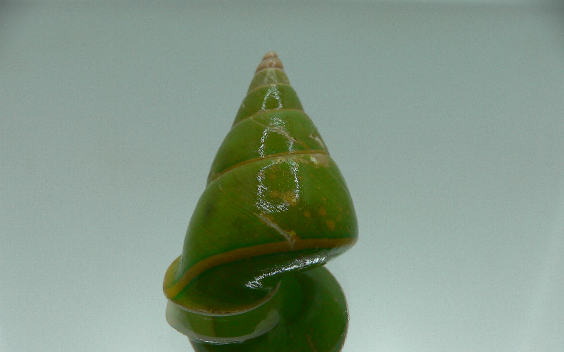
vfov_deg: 33.5
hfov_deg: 51.5
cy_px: 215
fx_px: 584
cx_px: 276
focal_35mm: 38
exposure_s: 1/80
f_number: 2.8
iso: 80
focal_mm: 4.6
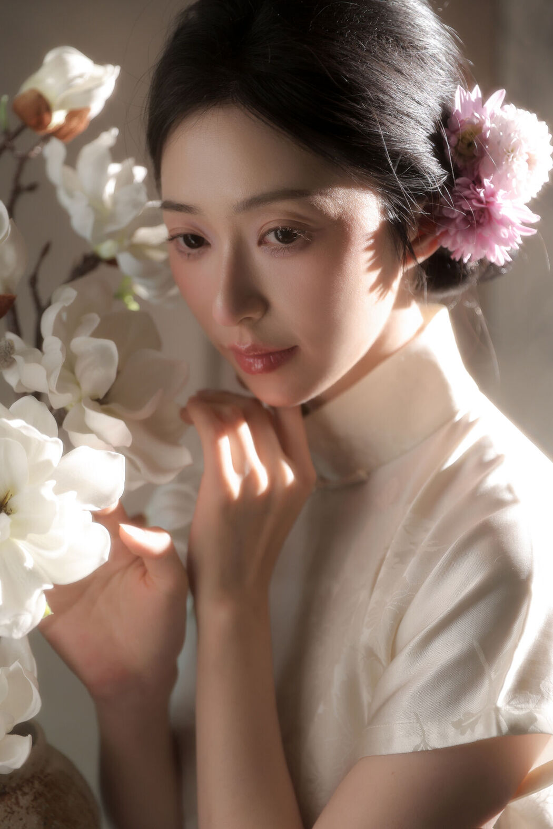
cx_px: 276
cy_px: 414
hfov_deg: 19.7
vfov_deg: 29.2
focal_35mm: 69
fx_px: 1590
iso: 1000
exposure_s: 1/160
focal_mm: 70
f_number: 2.8
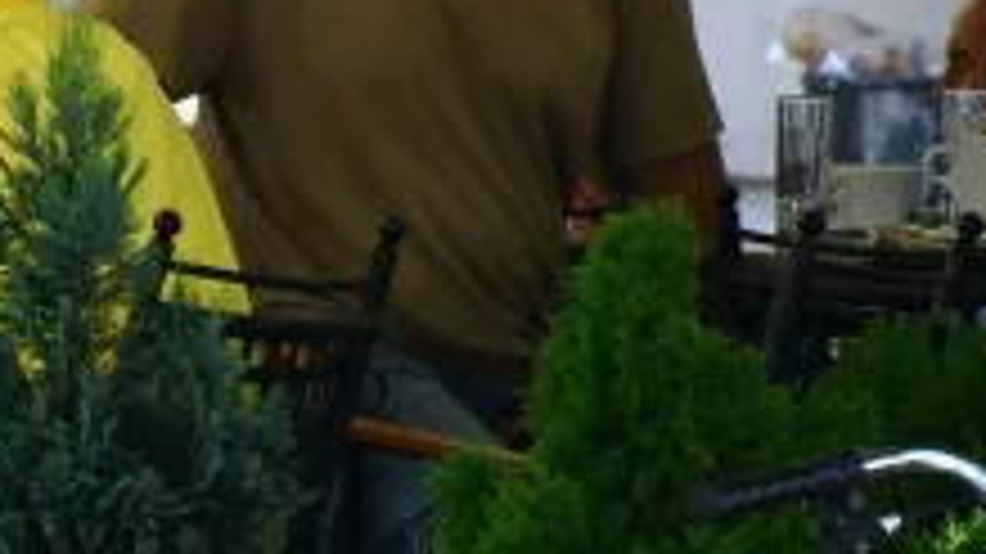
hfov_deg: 2.8
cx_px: -693
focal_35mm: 762
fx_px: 19915
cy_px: 396
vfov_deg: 1.6
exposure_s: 1/1600
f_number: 5.6
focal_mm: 140
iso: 1250
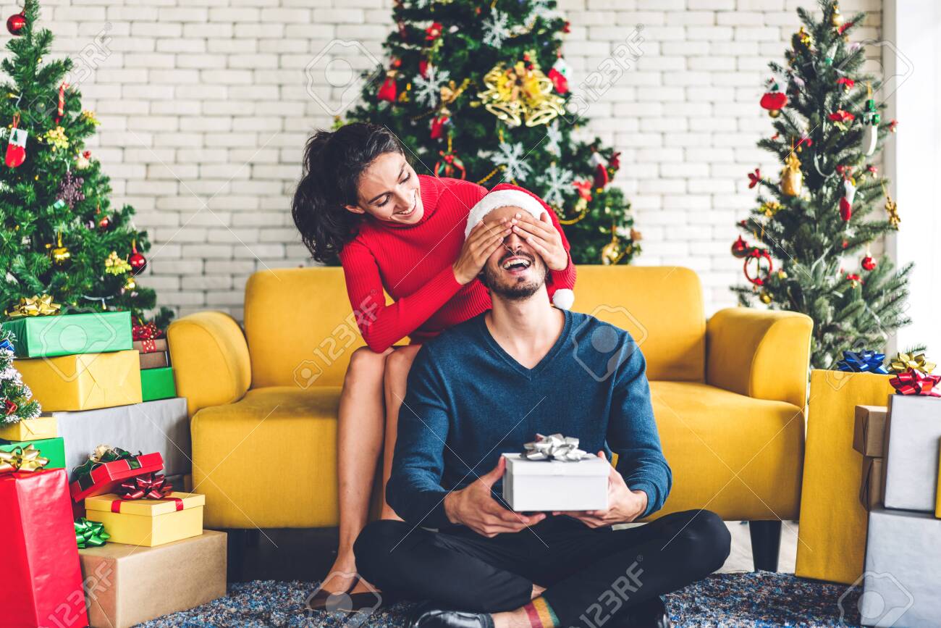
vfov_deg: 24.6
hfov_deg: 36.2
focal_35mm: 55
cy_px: 314
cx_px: 470
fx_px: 1438
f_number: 1.8
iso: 100
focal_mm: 55
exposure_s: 1/250
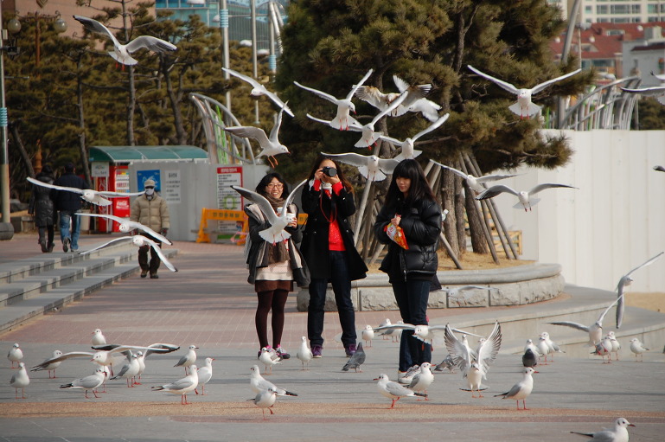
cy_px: 221
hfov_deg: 7.6
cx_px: 332
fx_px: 4982
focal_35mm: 270
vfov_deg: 5.1
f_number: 6.3
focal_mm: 180
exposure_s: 1/1000
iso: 200
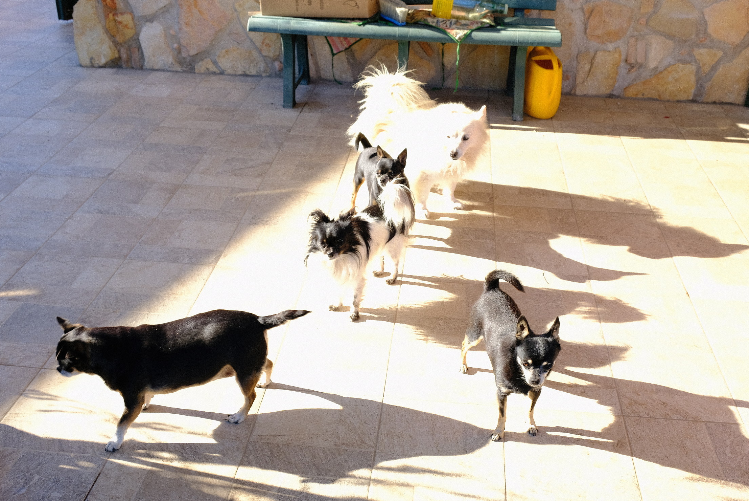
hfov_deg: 49.5
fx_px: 812
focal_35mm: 39
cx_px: 385
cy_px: 256
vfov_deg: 34.3
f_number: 5.6
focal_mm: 24.3
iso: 200
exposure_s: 1/125
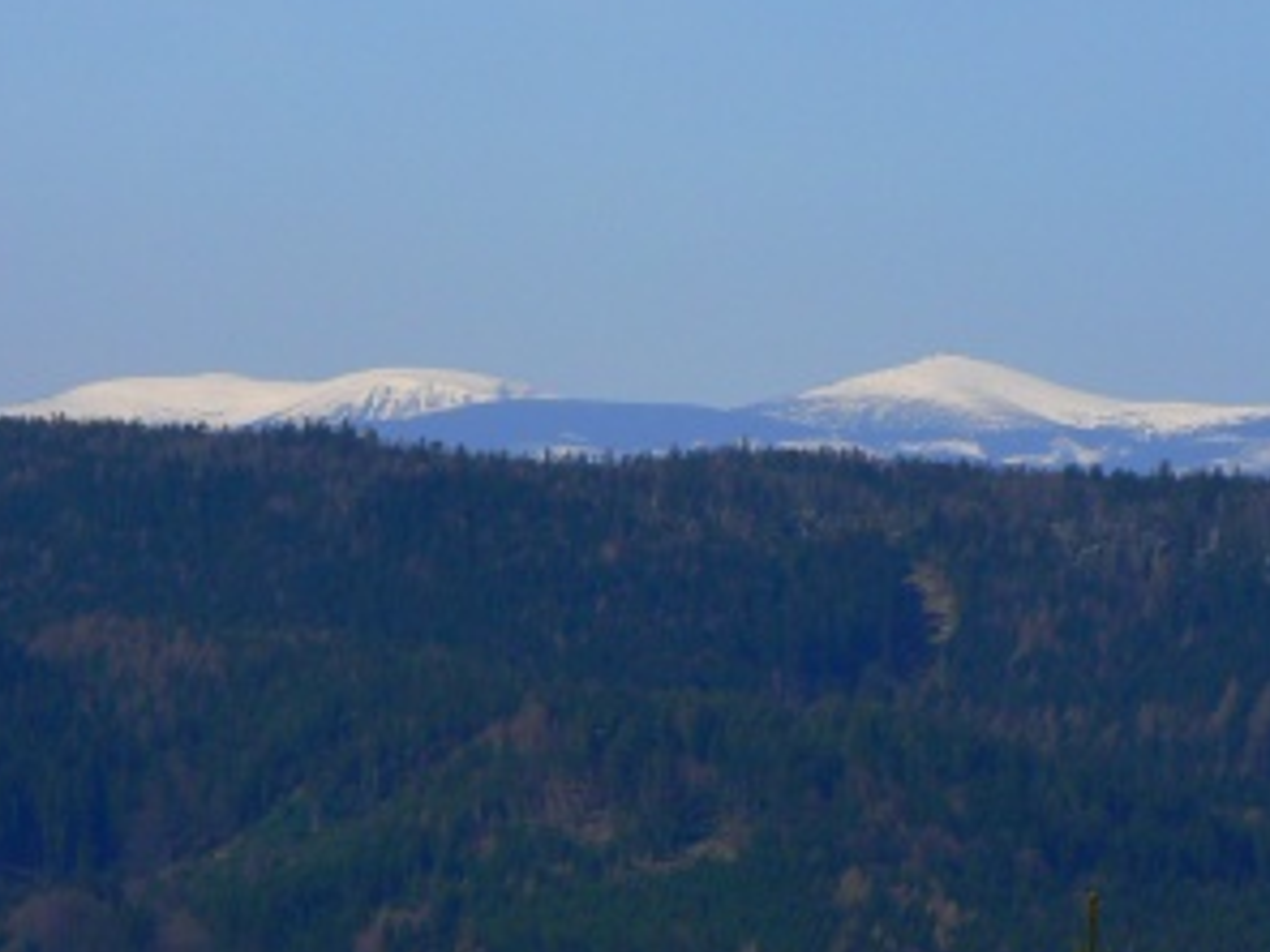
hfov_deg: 7.0
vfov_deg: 5.2
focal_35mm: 284
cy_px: 624
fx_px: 10419
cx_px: 807
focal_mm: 28
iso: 80
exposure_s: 1/640
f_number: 8
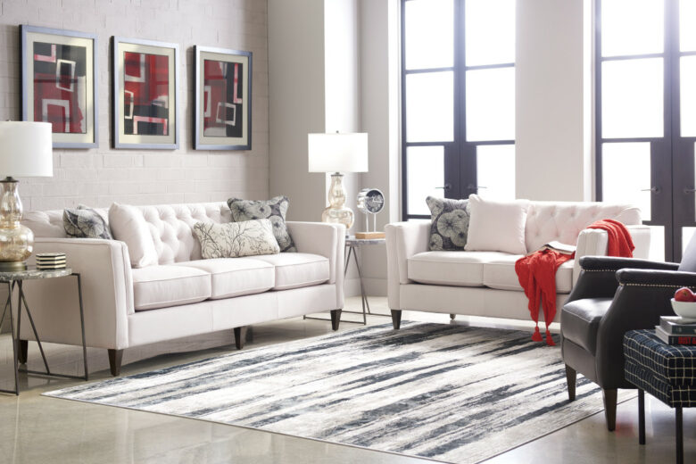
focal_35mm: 62
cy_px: 232
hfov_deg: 32.4
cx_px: 348
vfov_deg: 21.9
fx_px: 1199
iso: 100
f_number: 5
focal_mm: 62
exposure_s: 1/160
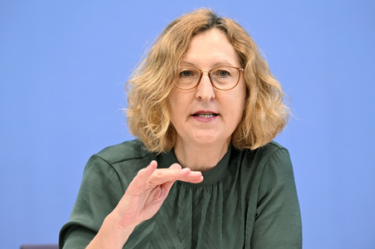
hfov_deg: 15.2
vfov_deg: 10.1
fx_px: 1405
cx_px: 188
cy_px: 124
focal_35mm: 135
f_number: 4
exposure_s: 1/800
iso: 3200
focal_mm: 135
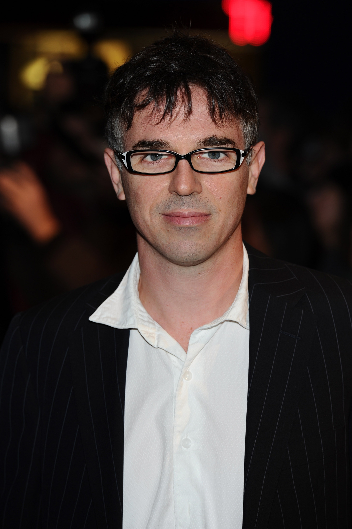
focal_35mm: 200
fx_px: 2937
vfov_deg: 10.3
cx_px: 176
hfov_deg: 6.9
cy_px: 264
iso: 400
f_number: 5.6
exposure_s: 1/250
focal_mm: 200
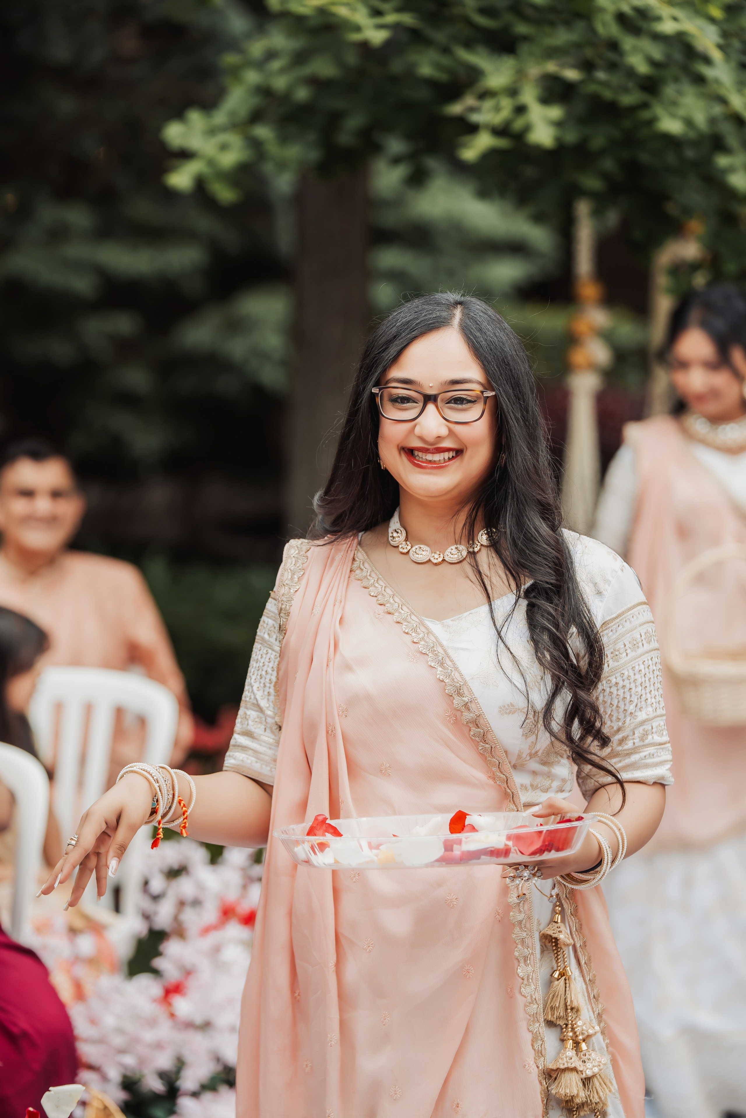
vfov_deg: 17.2
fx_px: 3699
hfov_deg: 11.5
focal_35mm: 119
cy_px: 559
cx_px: 373
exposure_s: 1/800
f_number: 3.2
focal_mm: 119
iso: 320
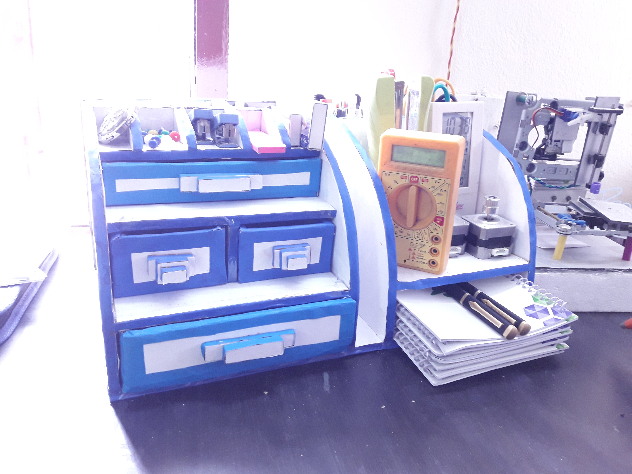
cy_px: 237
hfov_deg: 63.4
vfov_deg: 49.7
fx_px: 511
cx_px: 316
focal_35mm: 28
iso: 200
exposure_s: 1/20
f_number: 1.9
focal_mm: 3.7
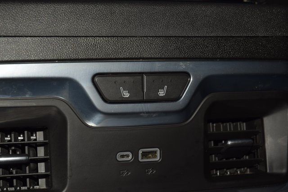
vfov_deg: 13.0
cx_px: 144
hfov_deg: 19.5
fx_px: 840
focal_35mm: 105
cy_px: 96
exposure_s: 1/125
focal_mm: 70
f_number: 8
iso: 100
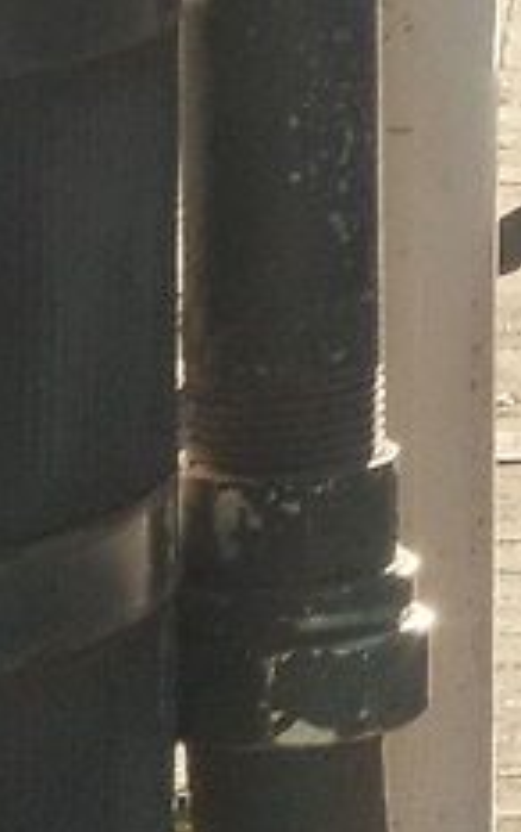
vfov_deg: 5.5
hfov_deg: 3.3
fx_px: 8322
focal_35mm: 367
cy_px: -1264
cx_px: 2555
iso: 640
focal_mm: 23
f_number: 14
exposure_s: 1/160
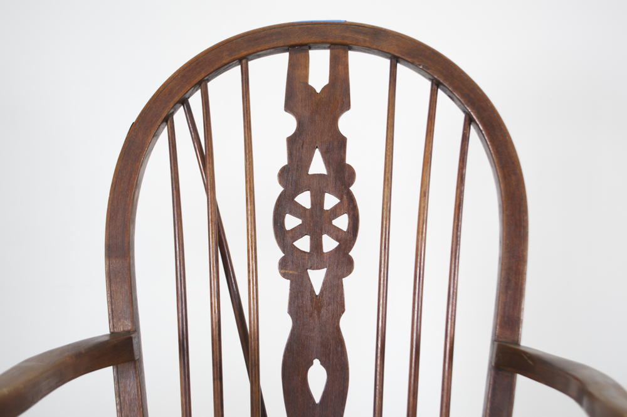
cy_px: 208
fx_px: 679
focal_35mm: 39
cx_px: 314
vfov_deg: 34.2
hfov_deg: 49.6
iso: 200
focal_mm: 26
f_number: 4.2
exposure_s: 1/30
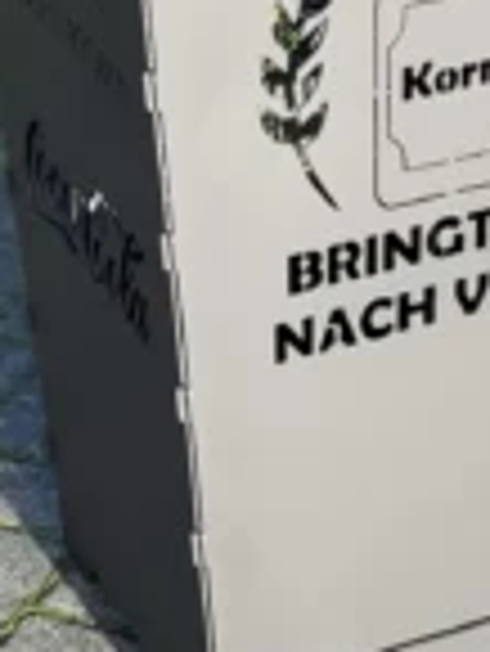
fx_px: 2695
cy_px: 31
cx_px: 418
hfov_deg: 10.3
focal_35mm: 143
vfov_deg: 13.6
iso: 25
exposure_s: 1/226
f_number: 2
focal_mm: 6
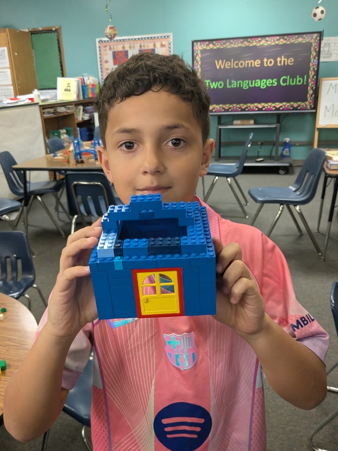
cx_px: 155
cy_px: 238
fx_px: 404
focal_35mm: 31
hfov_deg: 45.4
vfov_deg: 58.3
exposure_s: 1/120
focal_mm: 4.38
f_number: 1.73
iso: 582
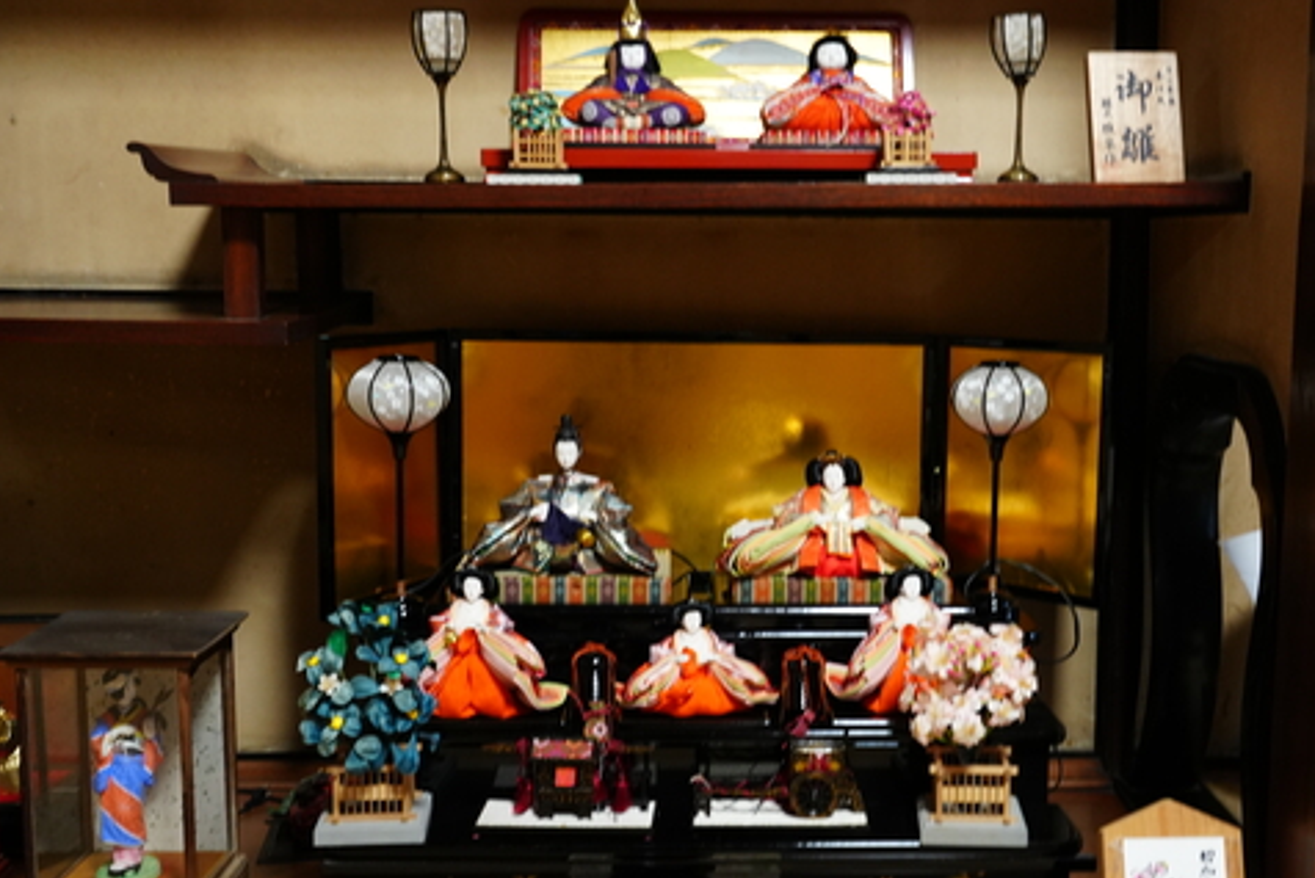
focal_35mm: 43
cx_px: 754
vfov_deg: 31.2
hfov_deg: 45.3
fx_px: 1572
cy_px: 460
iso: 2000
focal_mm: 32
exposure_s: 1/6
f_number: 8
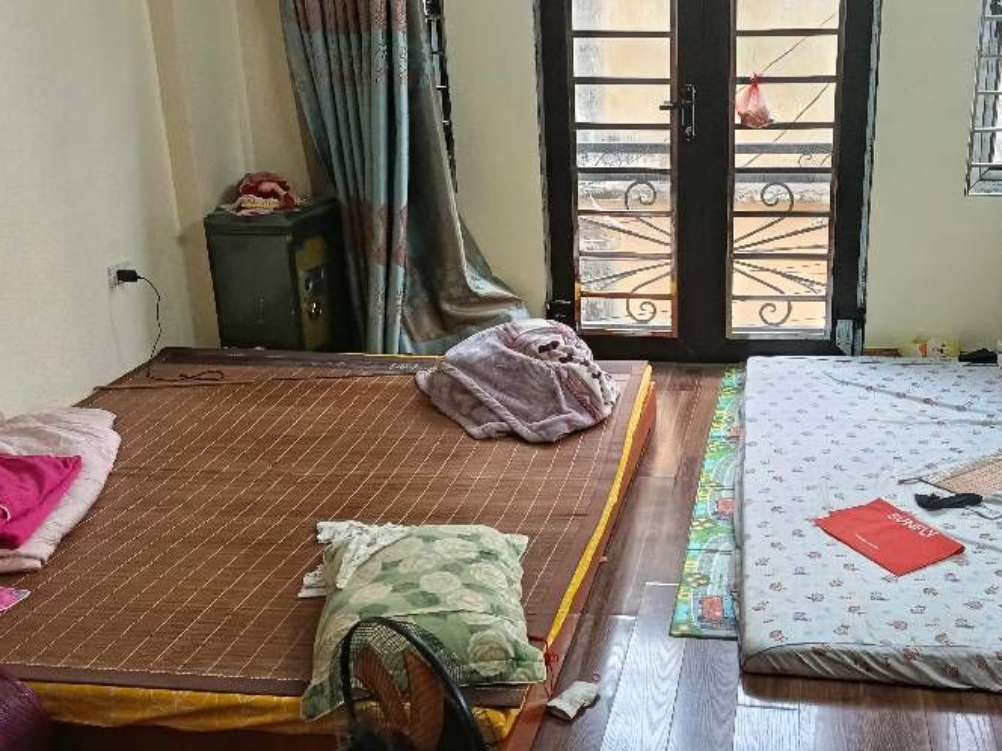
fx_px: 1071
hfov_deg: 49.3
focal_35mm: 37
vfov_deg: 38.6
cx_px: 662
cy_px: 338
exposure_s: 1/100
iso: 271
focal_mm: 5.24
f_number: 1.7
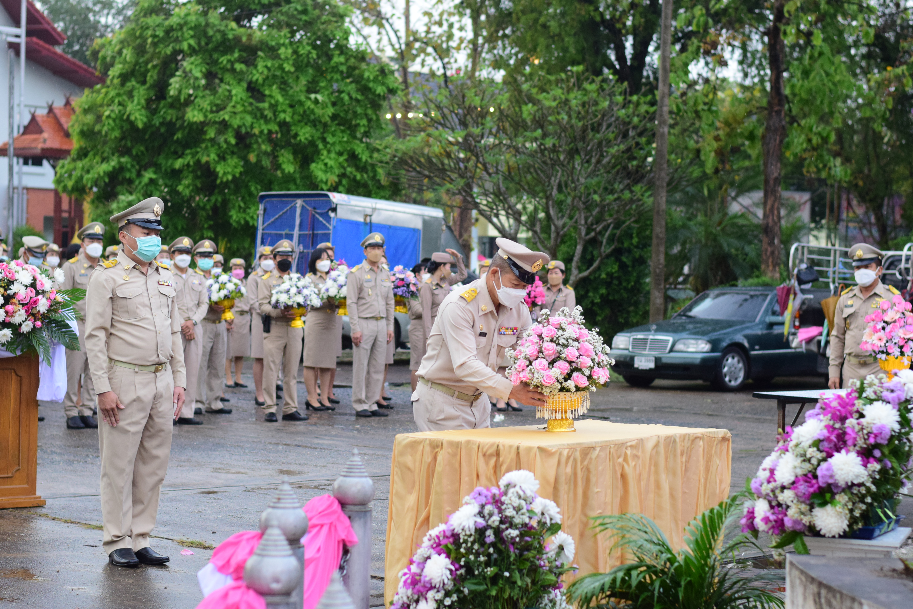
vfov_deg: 18.2
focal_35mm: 75
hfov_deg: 27.0
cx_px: 456
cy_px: 304
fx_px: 1902
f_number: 3.2
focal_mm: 50
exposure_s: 1/500
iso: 1600
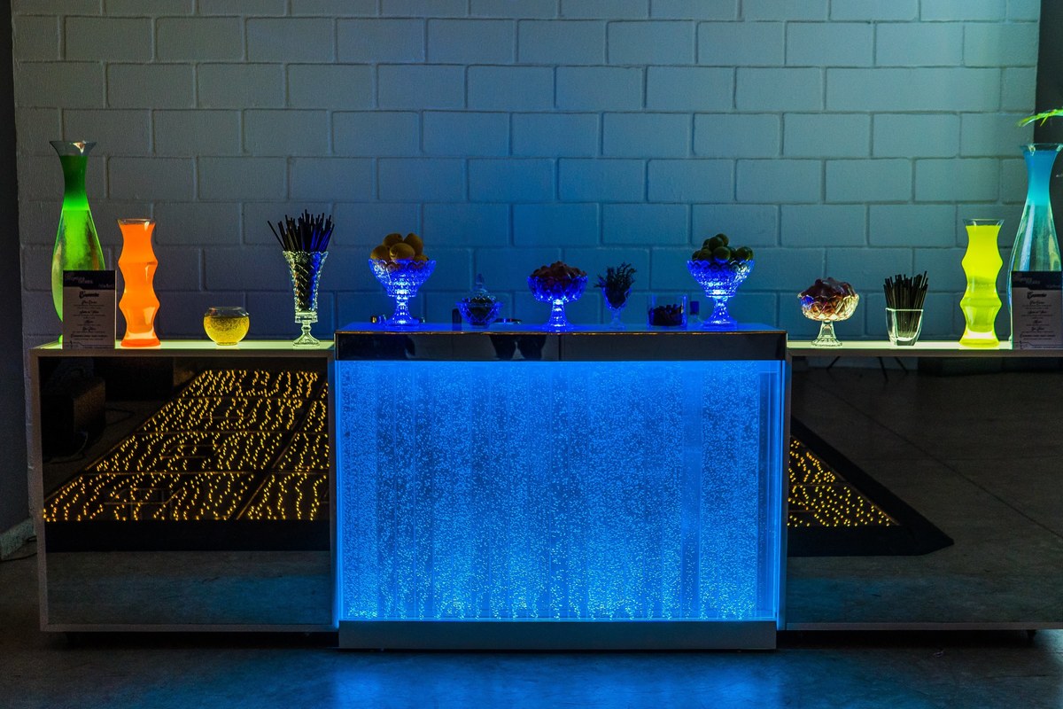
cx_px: 532
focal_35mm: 42
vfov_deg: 31.9
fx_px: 1240
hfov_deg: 46.4
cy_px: 354
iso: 800
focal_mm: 28
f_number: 2.8
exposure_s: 1/80
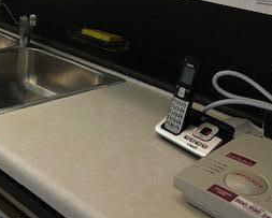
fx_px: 556
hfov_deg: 26.5
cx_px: 22
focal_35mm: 69
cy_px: -64
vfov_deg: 20.3
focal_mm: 4
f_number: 1.8
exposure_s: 1/120
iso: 50
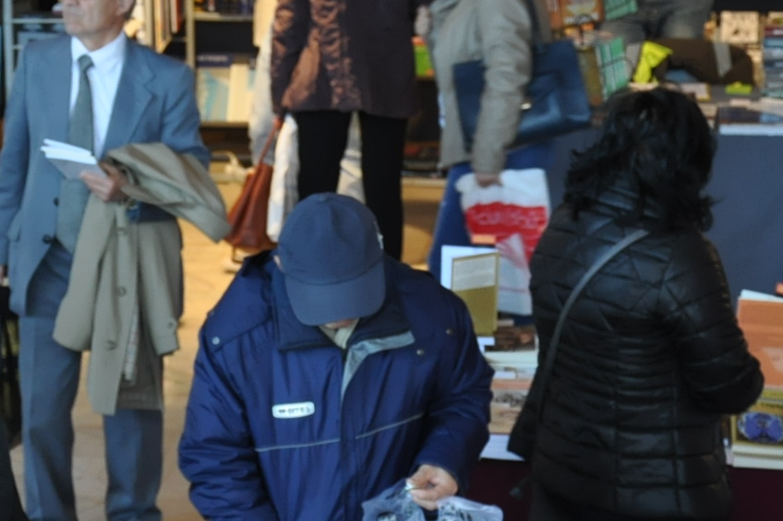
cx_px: 155
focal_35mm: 144
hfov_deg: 14.2
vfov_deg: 9.5
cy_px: 302
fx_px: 3131
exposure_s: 1/60
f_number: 4.5
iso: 800
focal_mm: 38
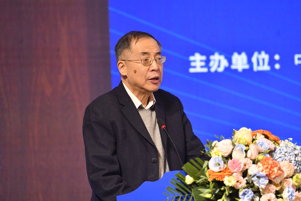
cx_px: 150
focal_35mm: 200
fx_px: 1672
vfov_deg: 6.9
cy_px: 100
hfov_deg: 10.3
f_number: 4
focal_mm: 200
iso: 800
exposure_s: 1/200
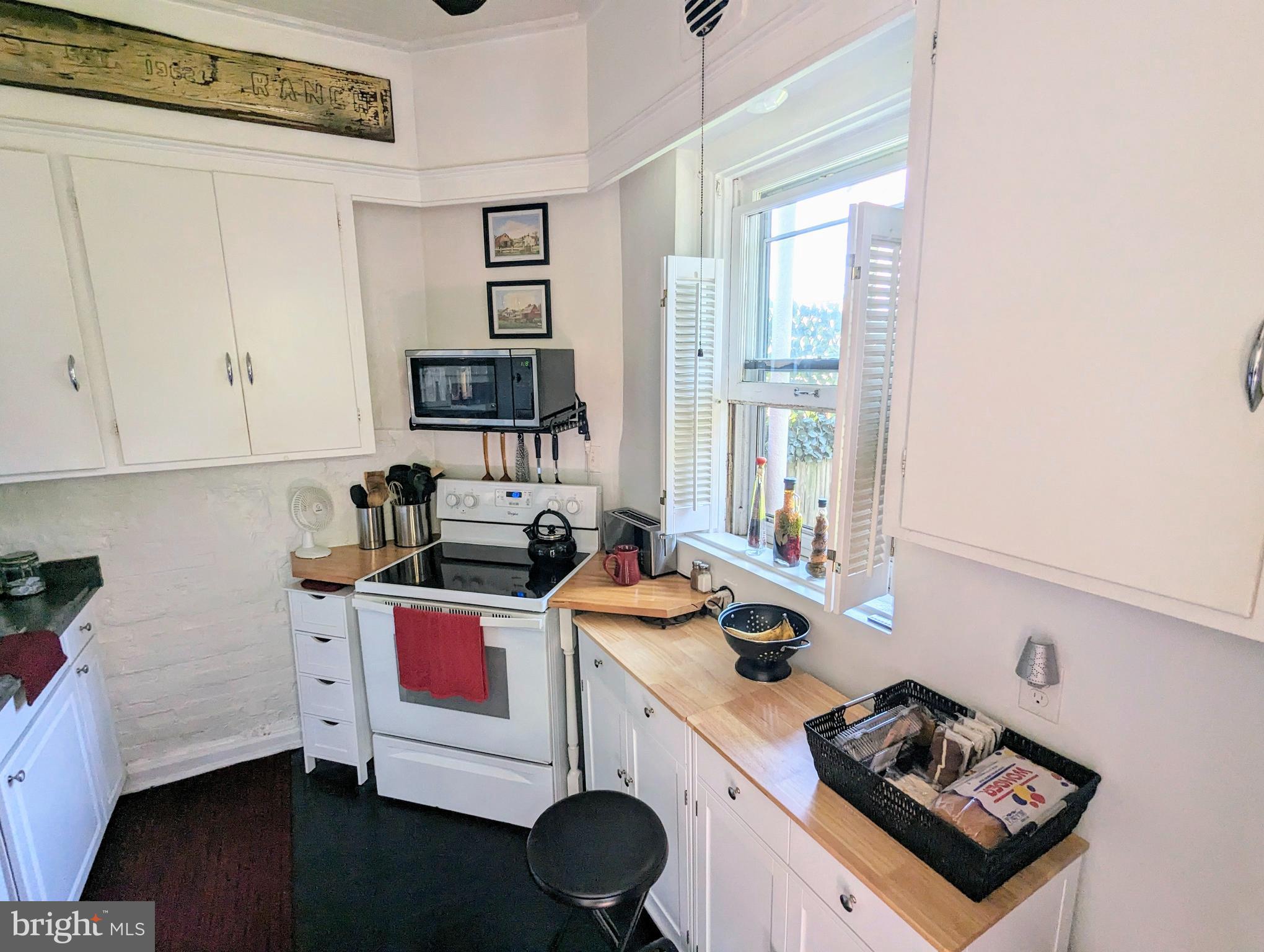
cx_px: 632
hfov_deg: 94.4
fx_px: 585
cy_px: 476
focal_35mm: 16
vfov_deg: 78.2
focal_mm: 2.35
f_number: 2.2
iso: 150
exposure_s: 1/121
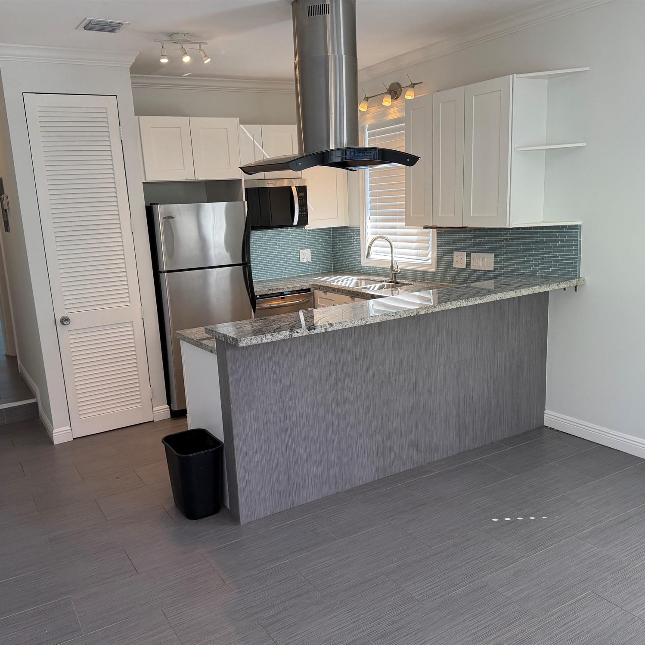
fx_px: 611
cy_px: 330
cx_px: 289
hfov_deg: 55.5
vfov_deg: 55.6
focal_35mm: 29
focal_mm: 6.76
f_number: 1.78
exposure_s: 1/217
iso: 160
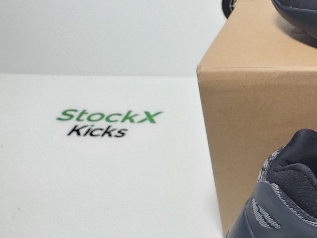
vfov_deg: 19.3
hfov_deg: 22.0
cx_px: 453
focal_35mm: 76
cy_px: 73
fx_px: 696
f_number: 2.4
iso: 50
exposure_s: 1/135
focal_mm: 4.3
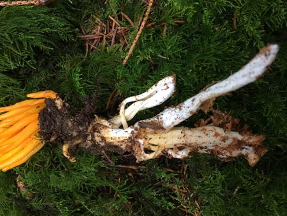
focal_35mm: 35
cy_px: 124
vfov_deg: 40.6
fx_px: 290
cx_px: 135
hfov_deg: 52.6
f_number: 2.2
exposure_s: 1/33
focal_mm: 4.15
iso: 100
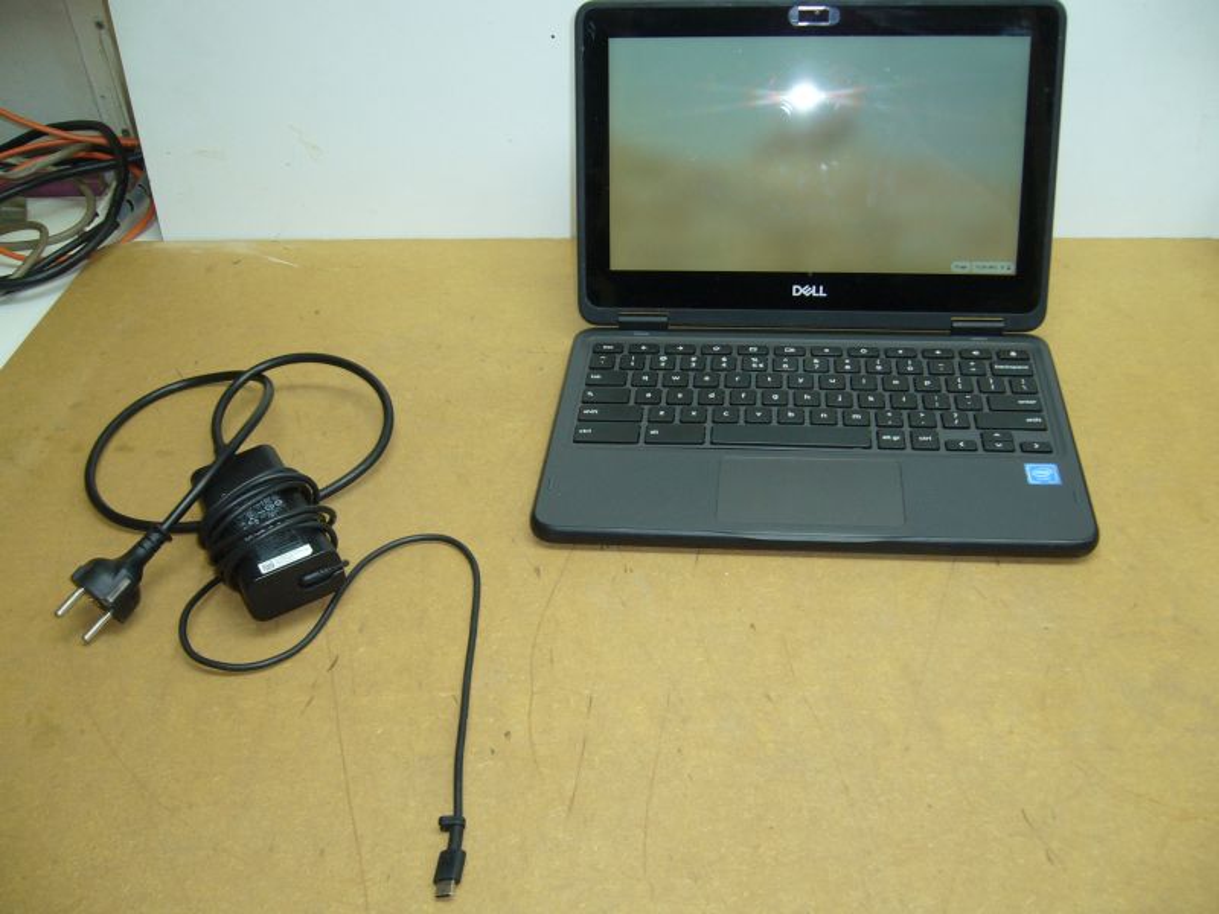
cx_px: 610
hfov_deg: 52.6
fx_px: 1233
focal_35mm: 35
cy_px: 457
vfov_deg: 40.7
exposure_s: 1/30
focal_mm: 5.8
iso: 100
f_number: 2.8
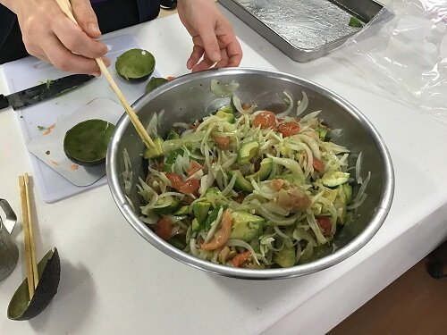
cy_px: 168
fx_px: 400
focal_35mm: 31
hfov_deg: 58.4
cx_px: 224
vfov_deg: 45.4
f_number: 2.4
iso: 50
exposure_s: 1/30
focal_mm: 3.3
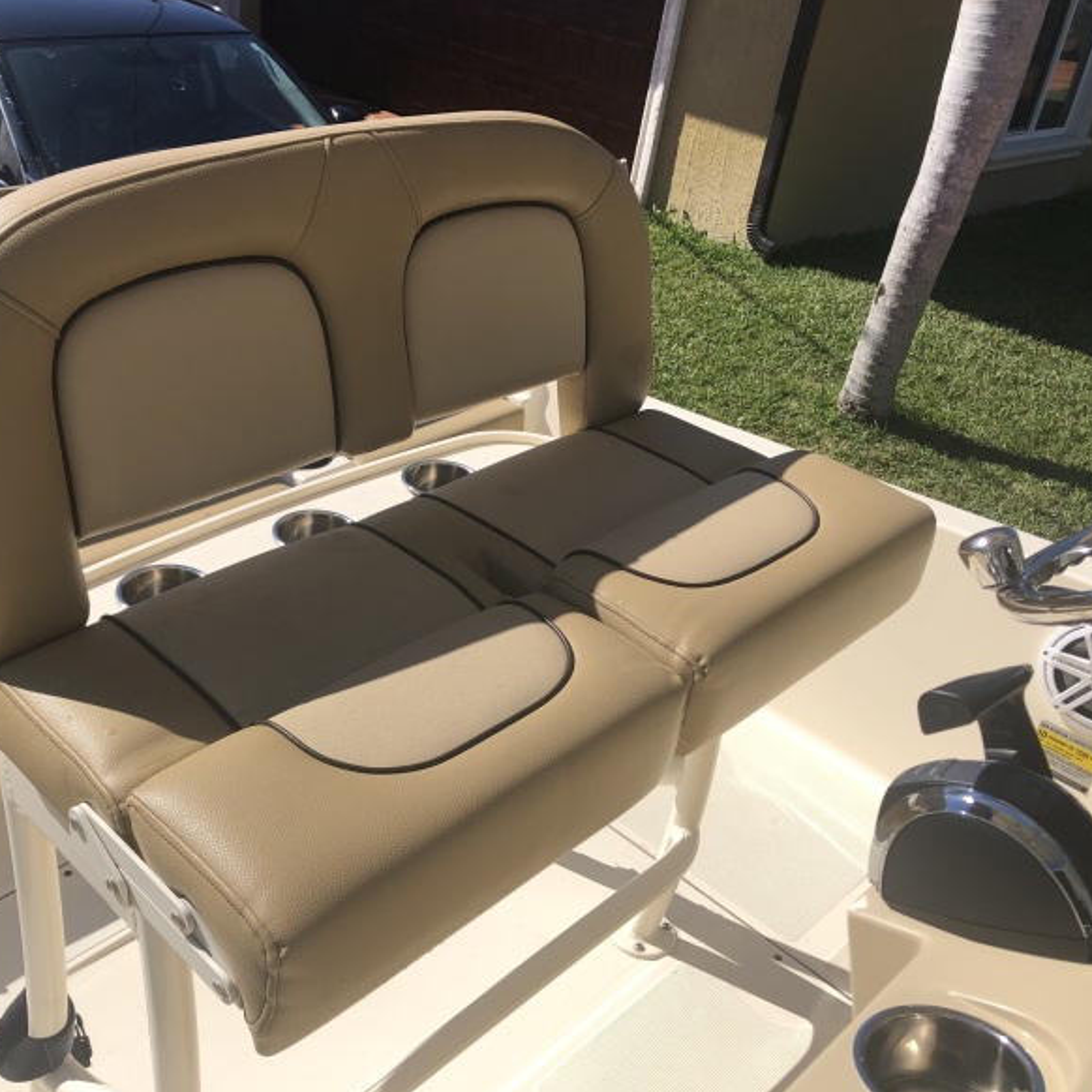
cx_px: 392
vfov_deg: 48.5
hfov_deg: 47.9
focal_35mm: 34
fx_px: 1213
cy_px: 548
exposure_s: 1/2667
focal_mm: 3.99
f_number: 1.8
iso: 20
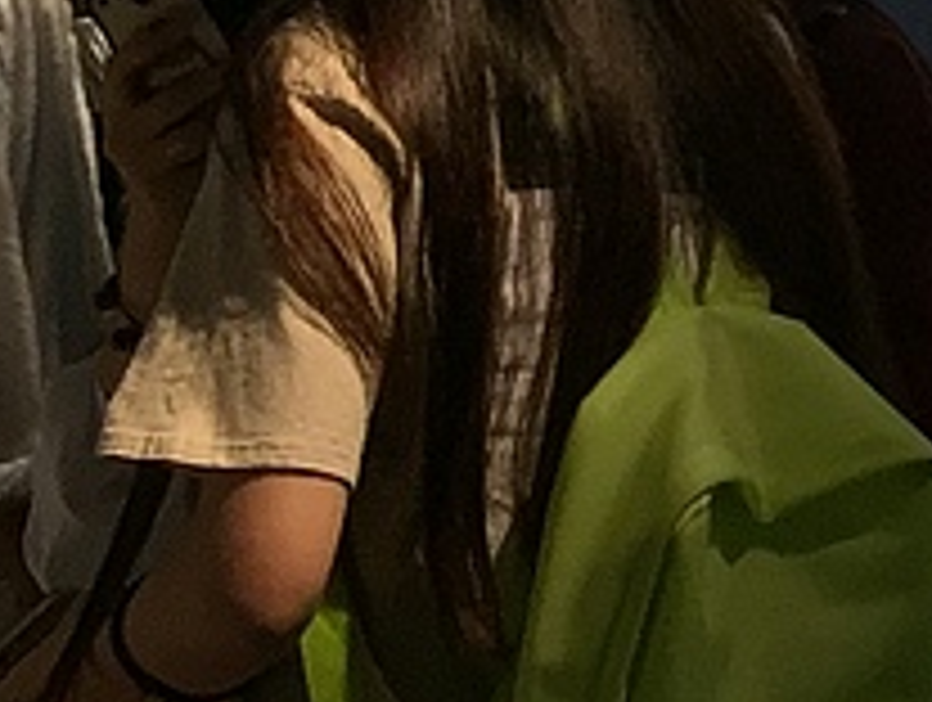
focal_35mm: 179
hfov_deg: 9.0
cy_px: -652
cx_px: 2737
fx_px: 4828
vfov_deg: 8.0
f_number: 2.2
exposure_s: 1/100
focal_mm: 4.15
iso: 50
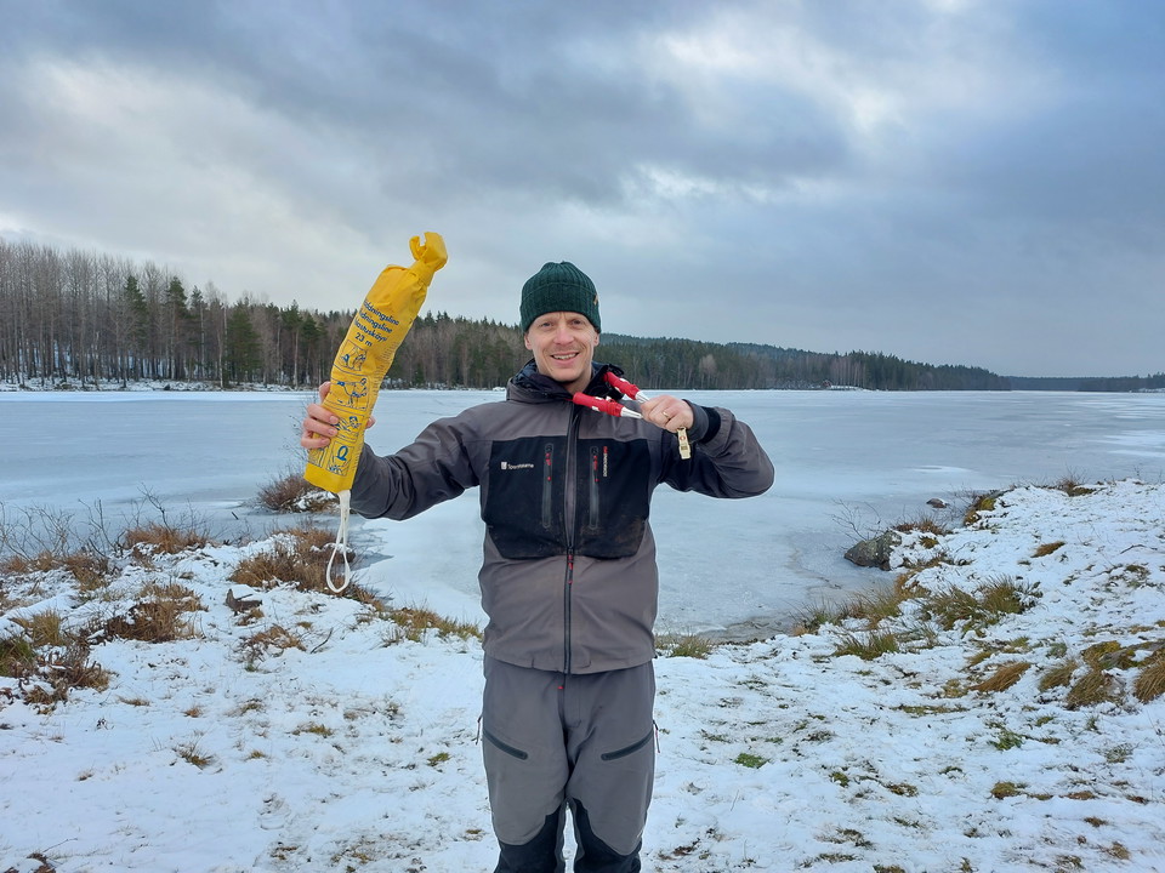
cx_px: 582
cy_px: 436
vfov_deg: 56.8
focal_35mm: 24
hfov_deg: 71.6
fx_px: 808
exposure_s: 1/134
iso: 25
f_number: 1.8
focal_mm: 5.23
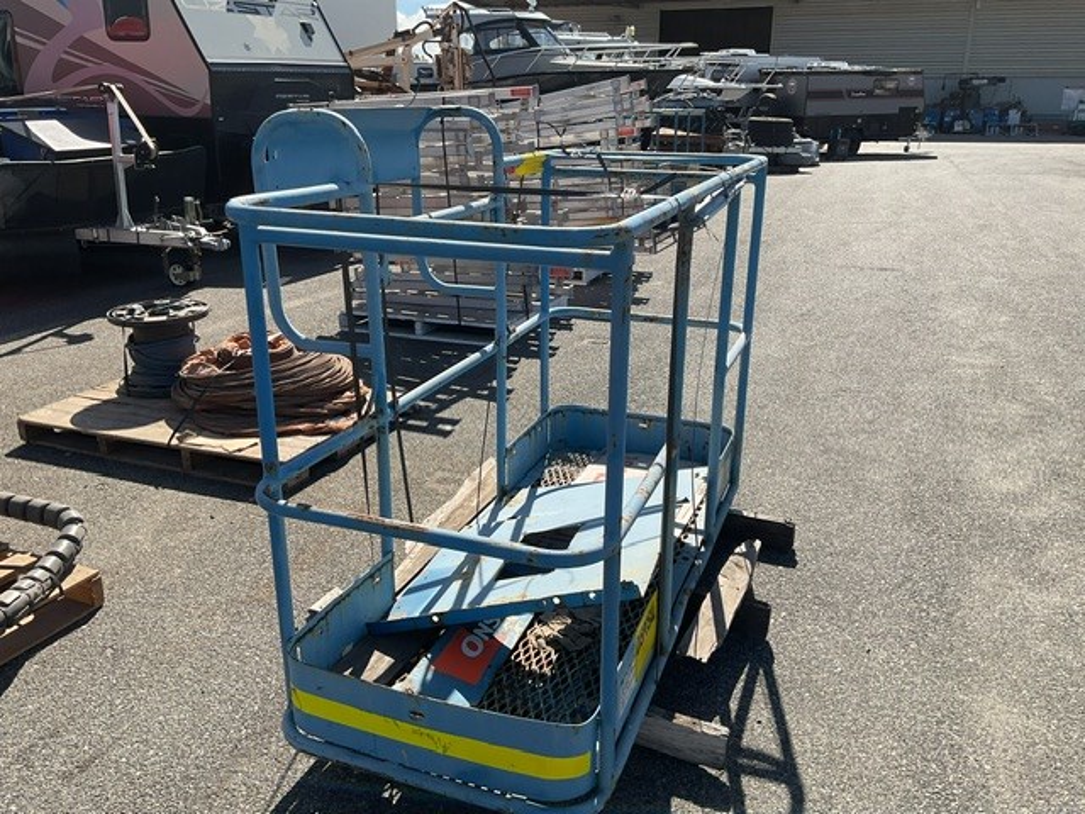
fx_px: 909
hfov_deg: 61.7
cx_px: 542
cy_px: 407
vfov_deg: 48.2
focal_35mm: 29
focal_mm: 3
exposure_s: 1/1786
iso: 16
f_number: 1.8
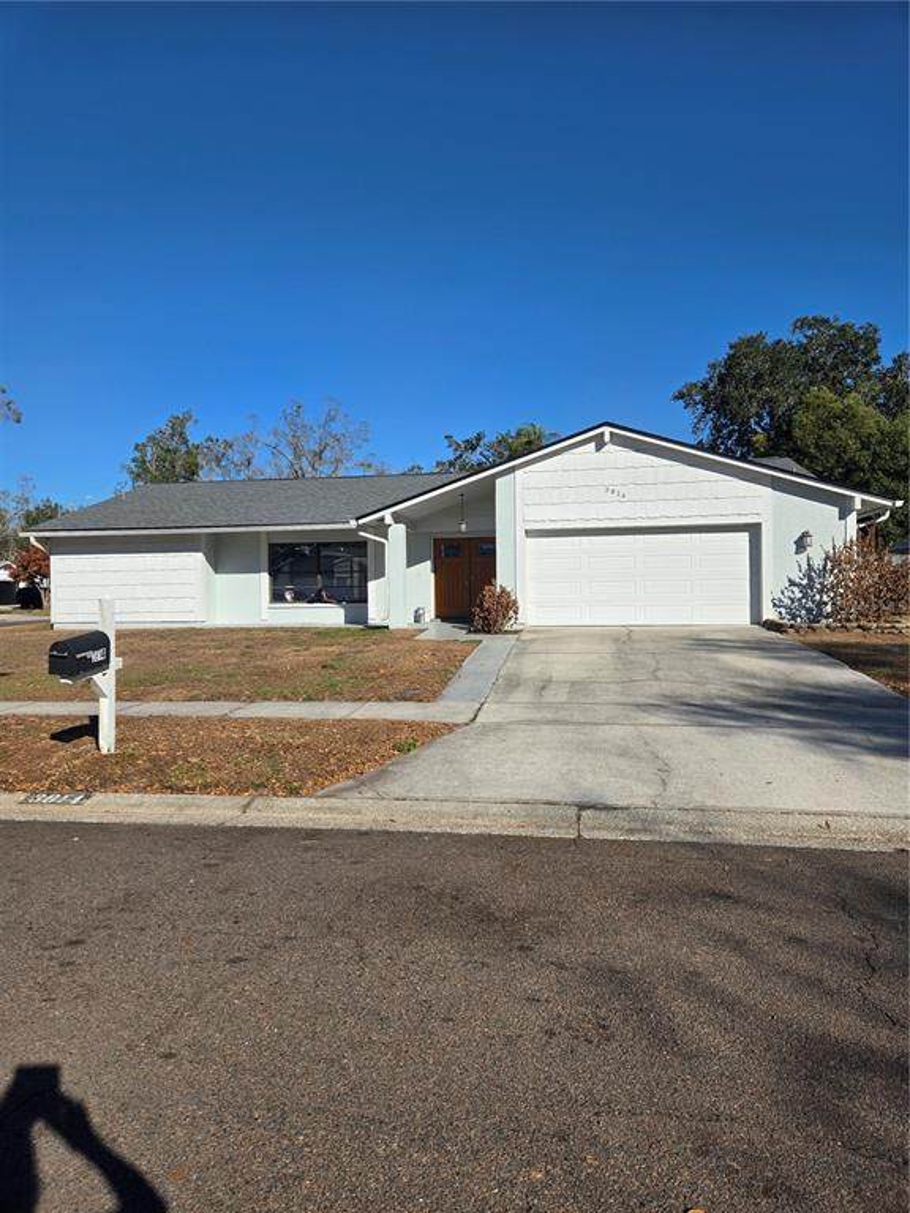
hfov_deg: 58.9
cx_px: 455
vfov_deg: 73.9
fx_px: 806
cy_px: 606
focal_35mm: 23
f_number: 1.8
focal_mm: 5.4
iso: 25
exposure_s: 1/3050
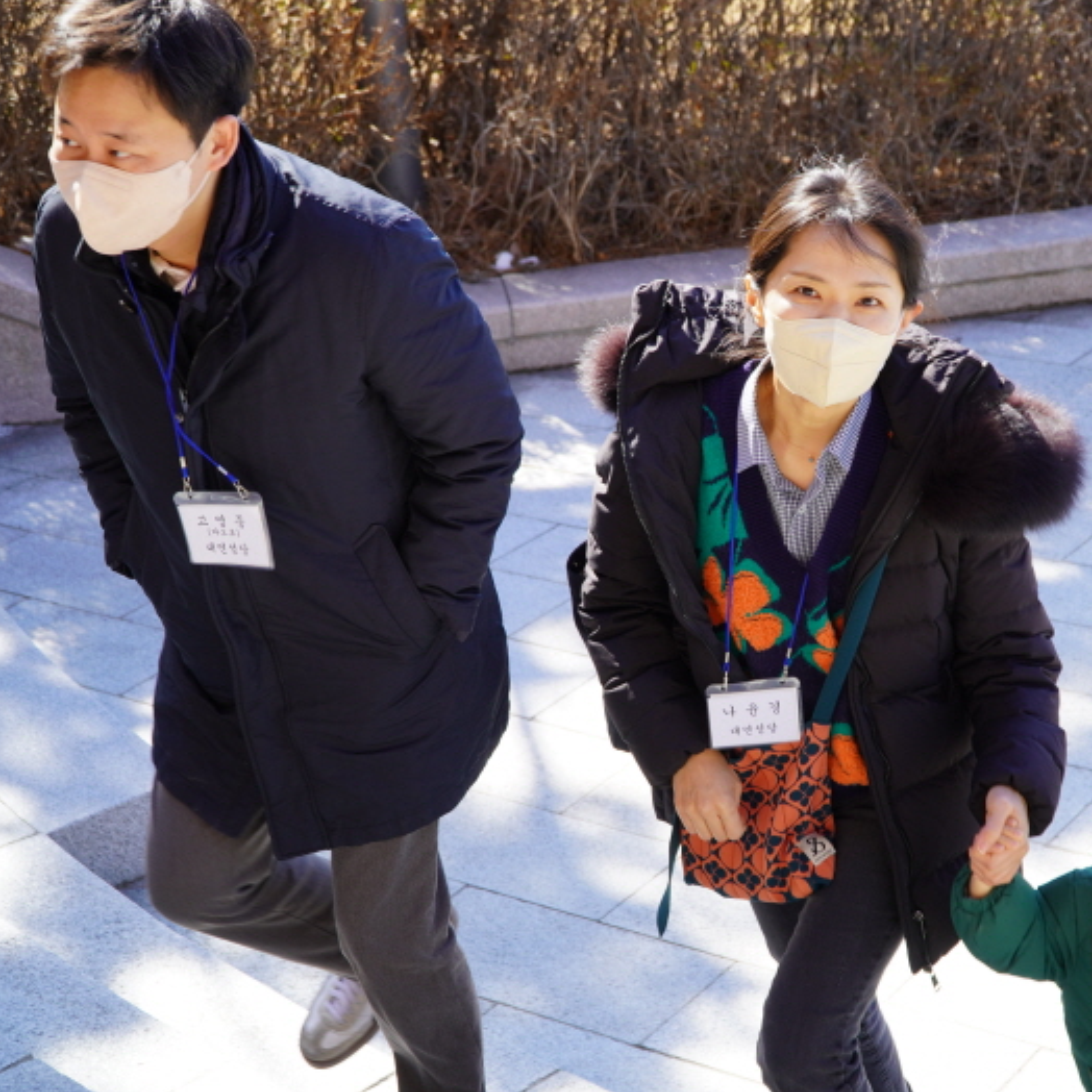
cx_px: 754
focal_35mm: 70
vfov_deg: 24.7
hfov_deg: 24.5
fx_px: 2498
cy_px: 541
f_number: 5
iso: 100
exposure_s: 1/160
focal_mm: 36
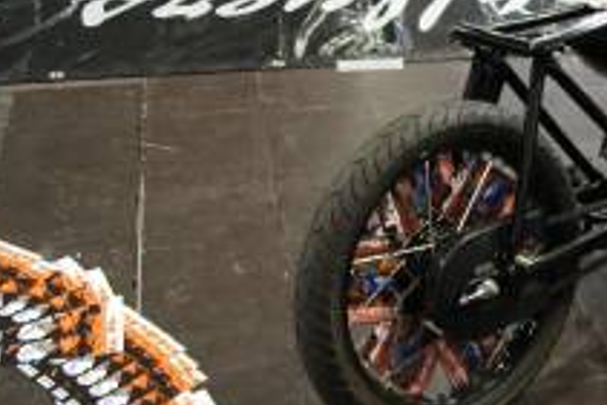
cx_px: 636
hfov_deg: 29.0
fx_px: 1080
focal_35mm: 64
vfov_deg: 21.2
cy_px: 135
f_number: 3.5
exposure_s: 1/15
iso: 400
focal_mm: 18
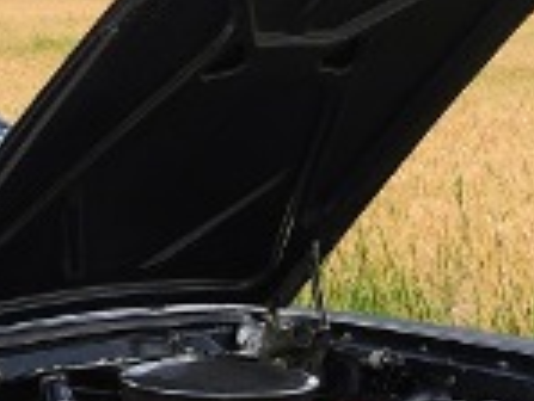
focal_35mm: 185
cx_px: 32
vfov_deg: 8.0
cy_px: 242
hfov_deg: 10.6
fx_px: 2856
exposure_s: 1/160
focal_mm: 30
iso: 200
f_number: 6.3
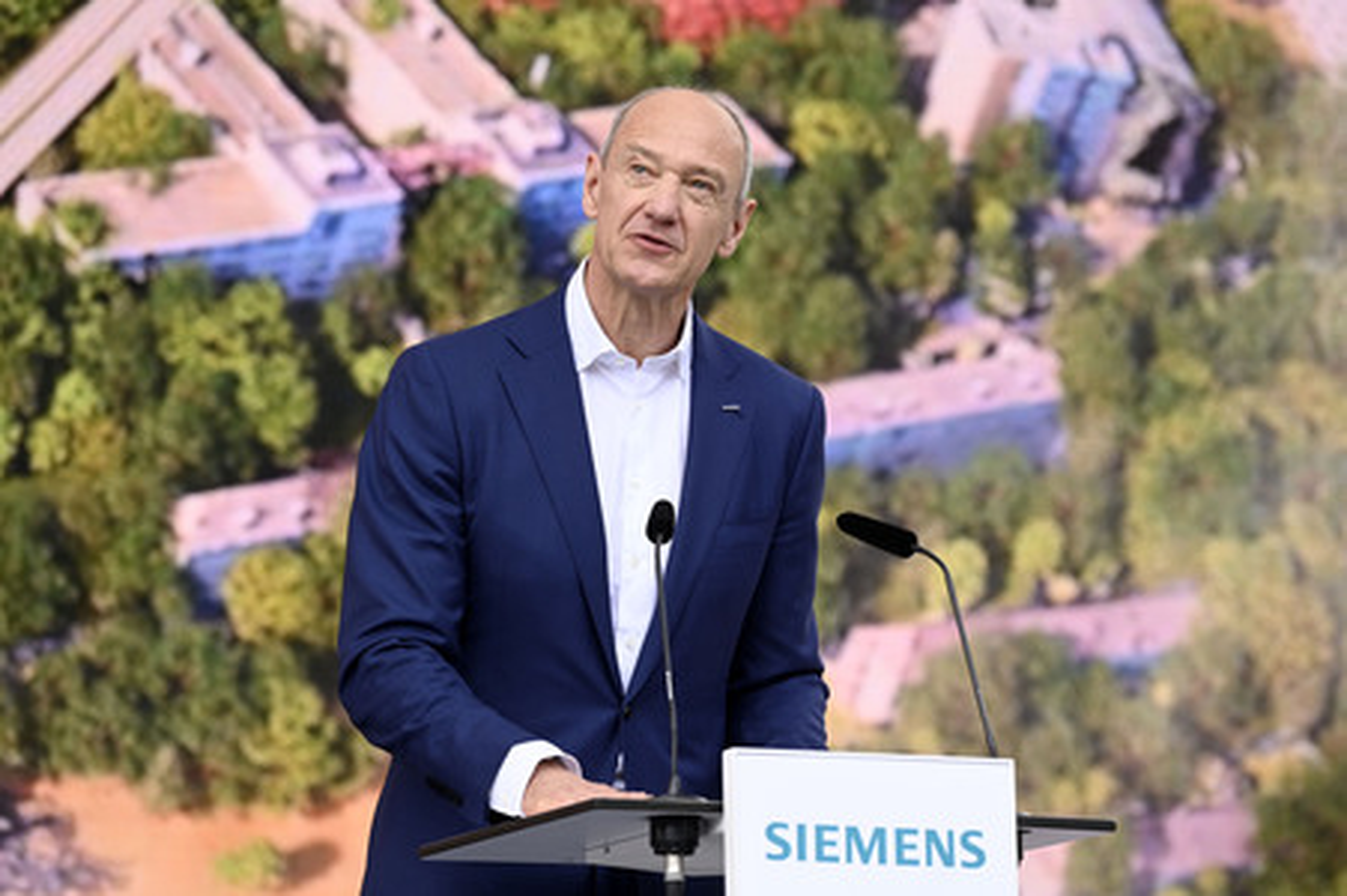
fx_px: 6917
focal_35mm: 185
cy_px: 448
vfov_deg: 7.4
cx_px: 674
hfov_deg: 11.1
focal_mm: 185
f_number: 4
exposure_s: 1/1250
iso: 400
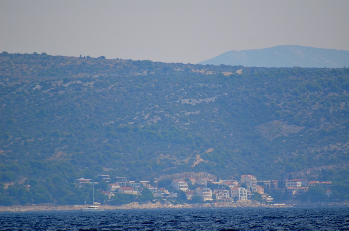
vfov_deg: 3.0
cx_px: 174
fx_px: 4352
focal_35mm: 450
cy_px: 116
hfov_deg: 4.6
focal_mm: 300
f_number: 5.6
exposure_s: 1/2000
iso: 400
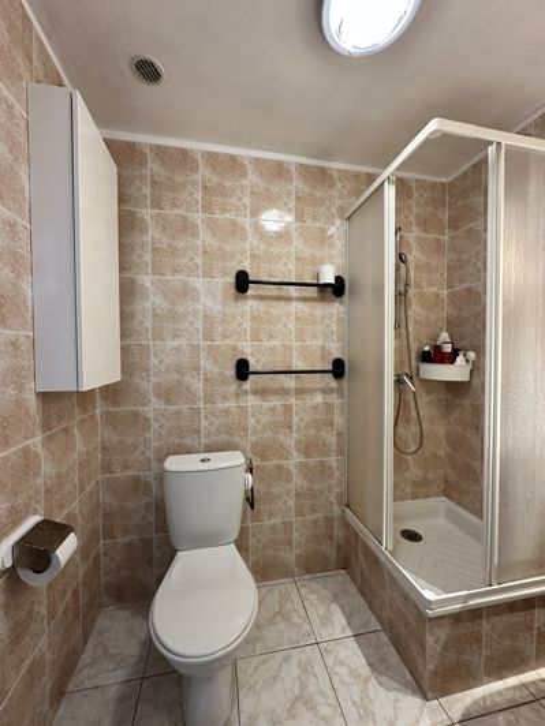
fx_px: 294
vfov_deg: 102.1
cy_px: 363
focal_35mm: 14
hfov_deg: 85.7
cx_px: 272
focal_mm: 2.22
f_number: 2.2
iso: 320
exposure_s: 1/50
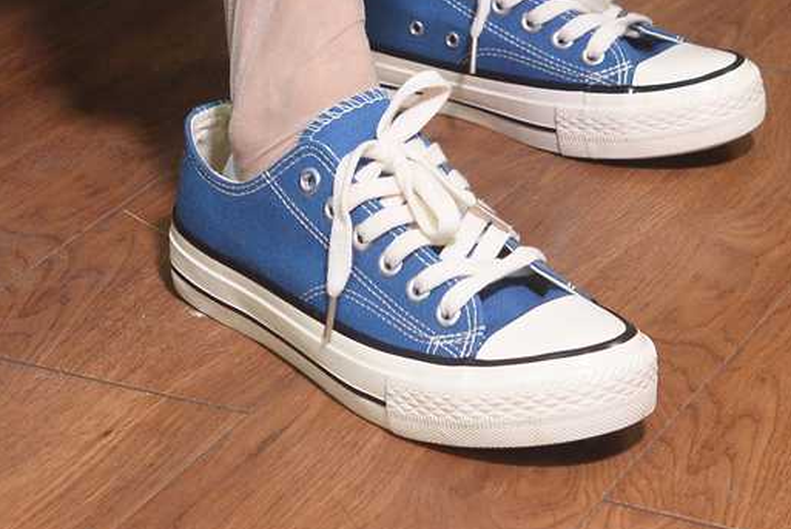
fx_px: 3145
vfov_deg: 9.5
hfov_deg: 14.3
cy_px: -145
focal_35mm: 143
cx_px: 271
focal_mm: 35
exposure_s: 1/200
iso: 1250
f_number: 5
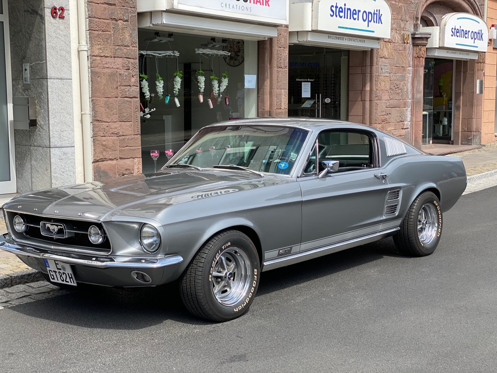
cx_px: 248
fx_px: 747
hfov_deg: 36.8
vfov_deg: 28.0
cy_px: 186
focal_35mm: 52
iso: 20
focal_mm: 6
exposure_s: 1/705
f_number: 2
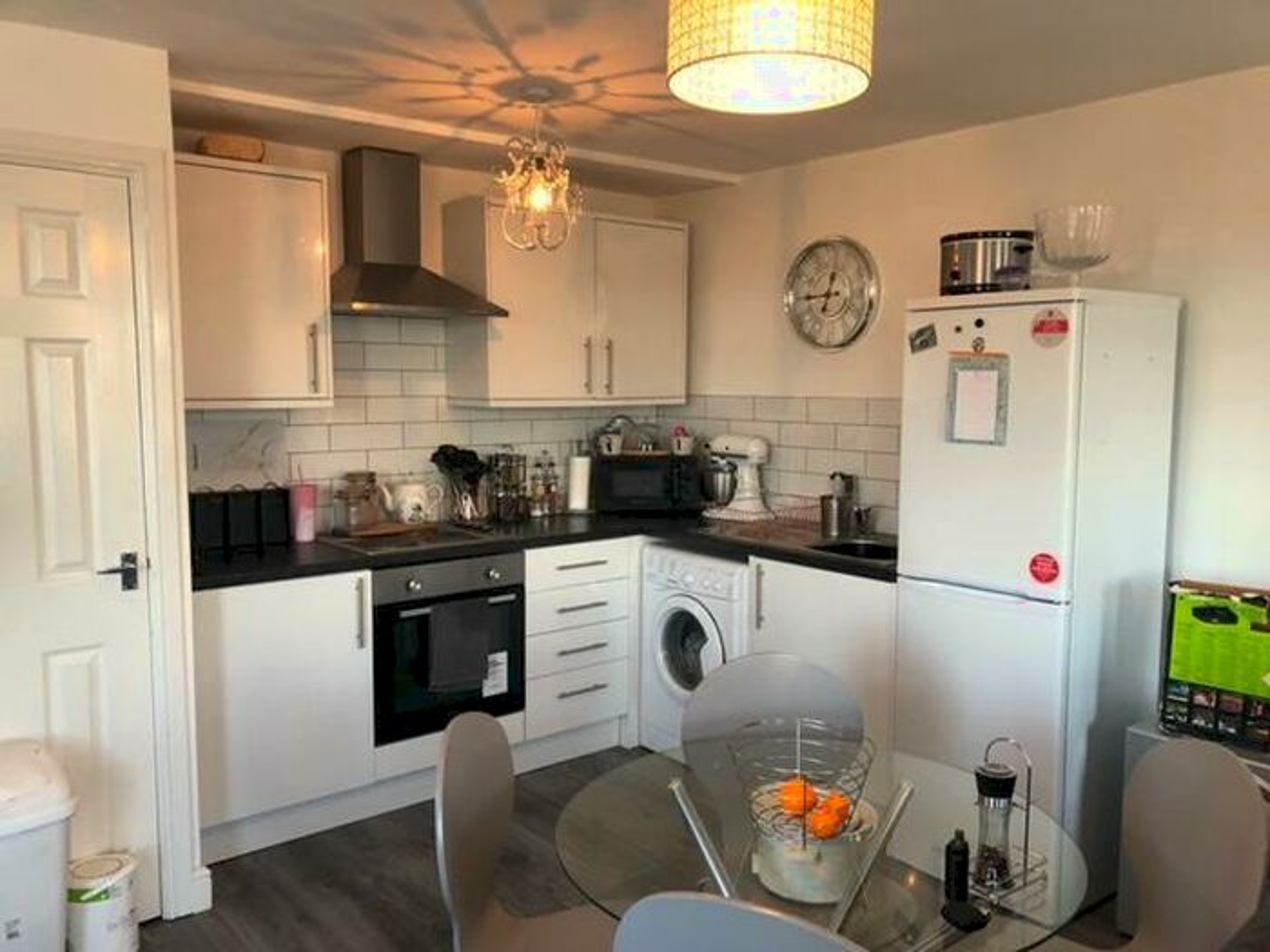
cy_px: 476
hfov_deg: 63.4
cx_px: 635
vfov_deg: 49.7
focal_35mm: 28
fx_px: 1027
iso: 32
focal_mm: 3.99
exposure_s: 1/25
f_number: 1.8
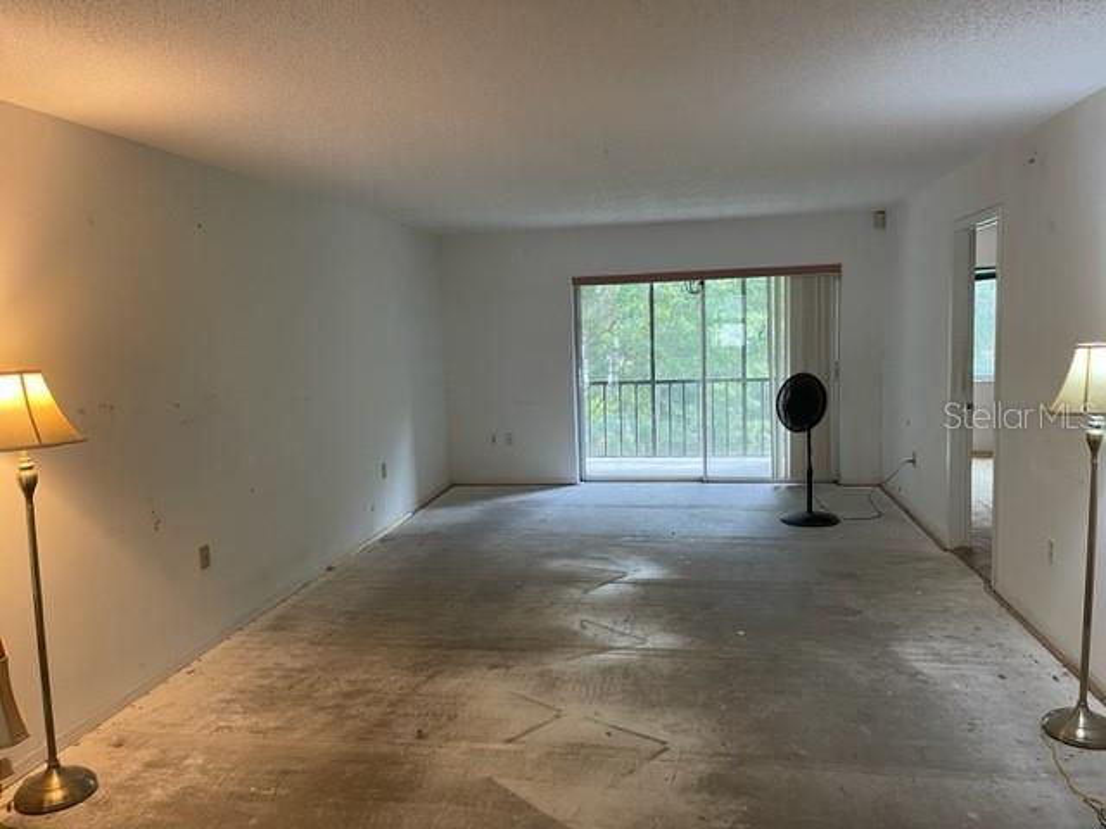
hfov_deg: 67.3
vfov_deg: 53.1
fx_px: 831
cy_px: 414
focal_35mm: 26
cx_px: 553
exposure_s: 1/60
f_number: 1.6
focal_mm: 5.1
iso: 100
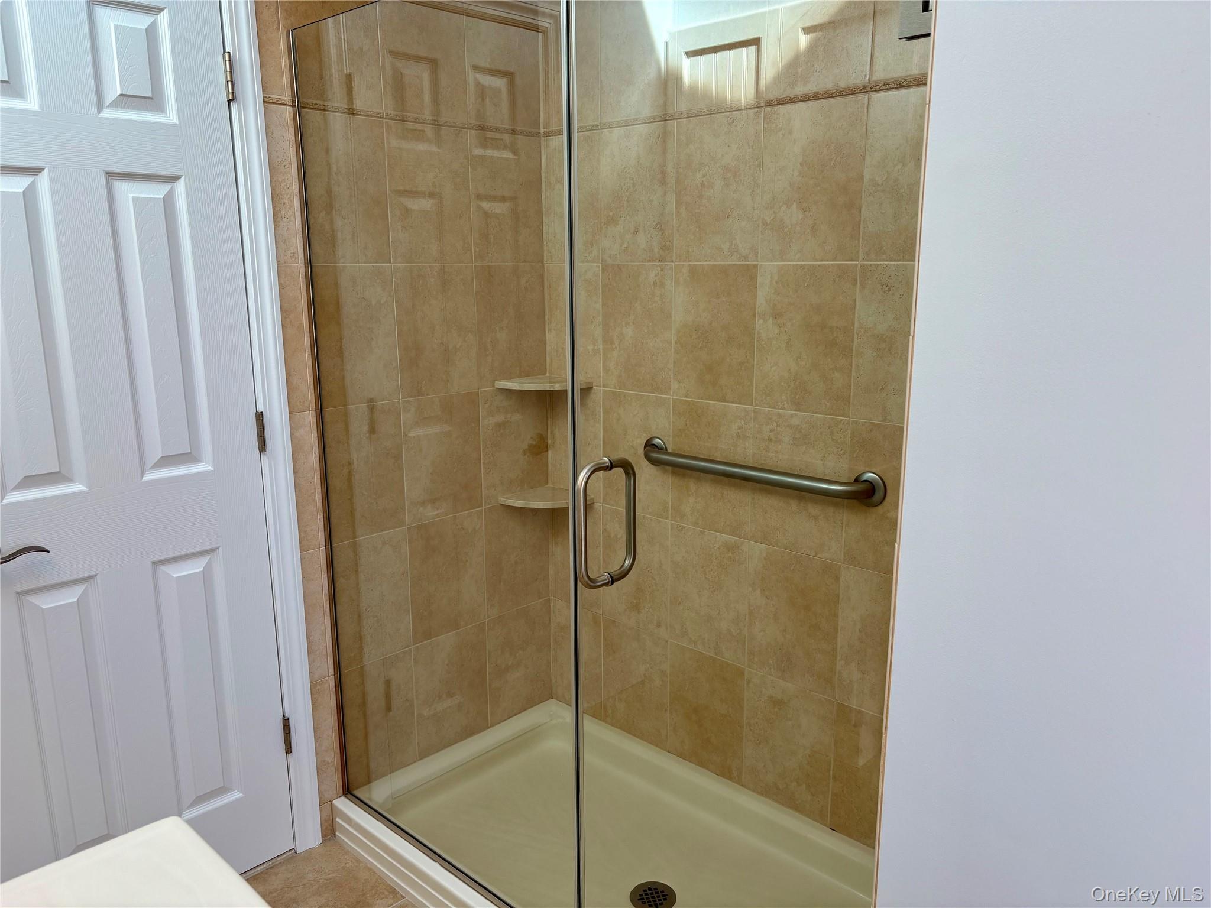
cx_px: 606
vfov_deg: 53.1
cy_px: 454
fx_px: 910
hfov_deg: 67.3
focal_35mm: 26
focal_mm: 5.96
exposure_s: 1/164
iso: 32
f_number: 1.6
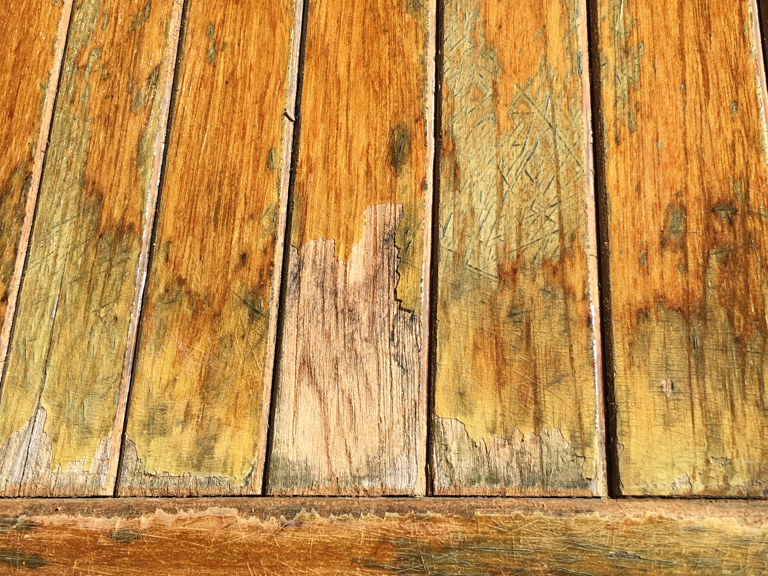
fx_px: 1020
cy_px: 198
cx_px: 411
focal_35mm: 46
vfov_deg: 31.3
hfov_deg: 41.2
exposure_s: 1/2024
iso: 25
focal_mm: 4.15
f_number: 2.2
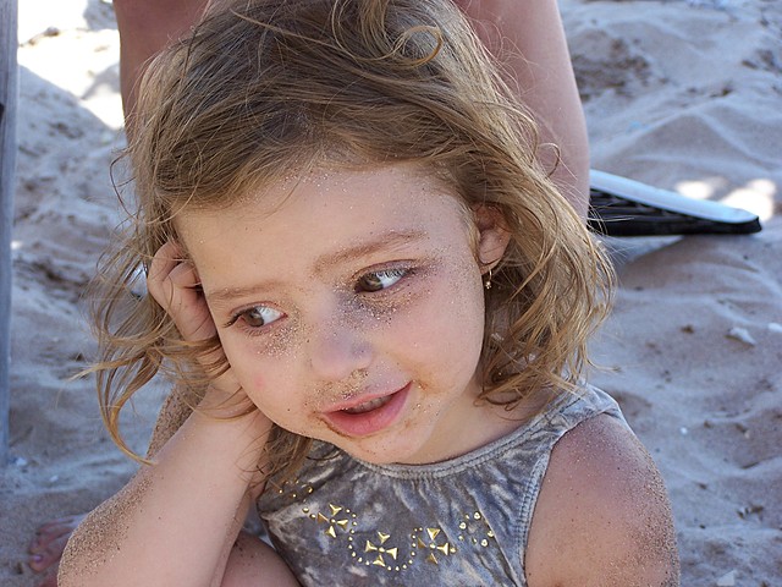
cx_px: 391
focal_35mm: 94
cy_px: 294
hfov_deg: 20.9
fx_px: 2124
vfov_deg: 15.7
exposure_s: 1/250
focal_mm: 15.6
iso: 80
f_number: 3.2
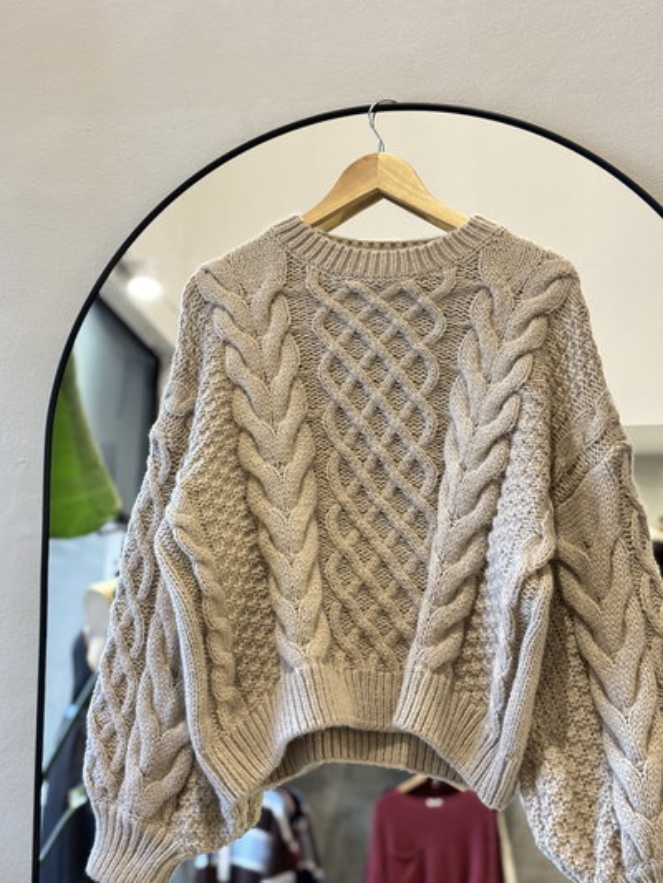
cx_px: 332
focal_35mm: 52
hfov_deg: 28.0
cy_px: 442
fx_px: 1327
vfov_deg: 36.8
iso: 125
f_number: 1.6
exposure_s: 1/33
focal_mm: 5.96
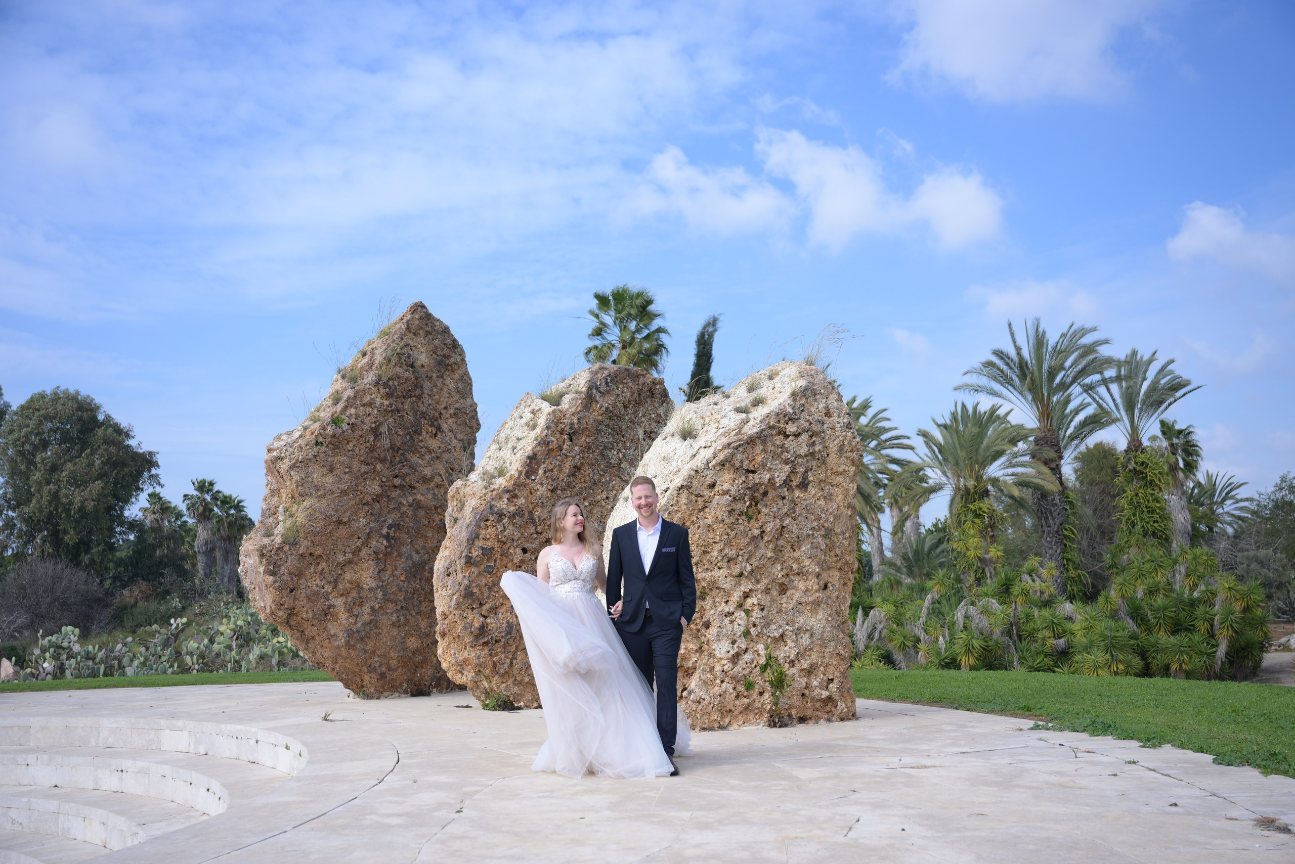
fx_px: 1187
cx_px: 648
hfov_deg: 57.2
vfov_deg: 40.0
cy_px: 432
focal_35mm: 33
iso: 125
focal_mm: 33
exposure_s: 1/1600
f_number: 3.5
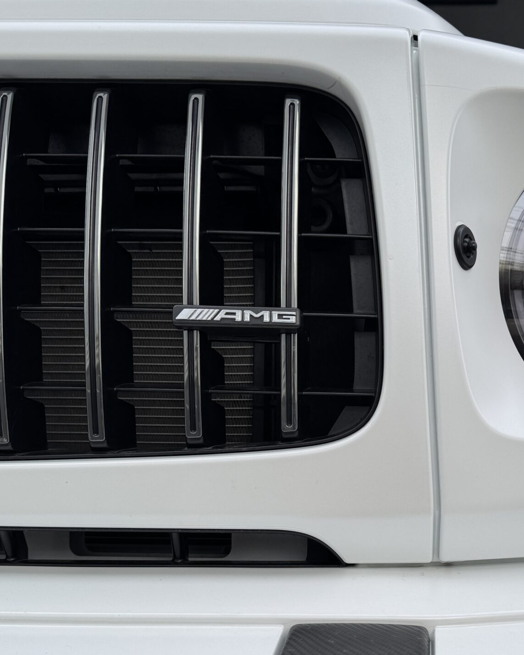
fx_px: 814
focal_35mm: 42
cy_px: 494
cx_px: 393
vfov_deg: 42.4
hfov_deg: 34.9
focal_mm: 6.76
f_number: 1.78
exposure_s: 1/980
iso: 80
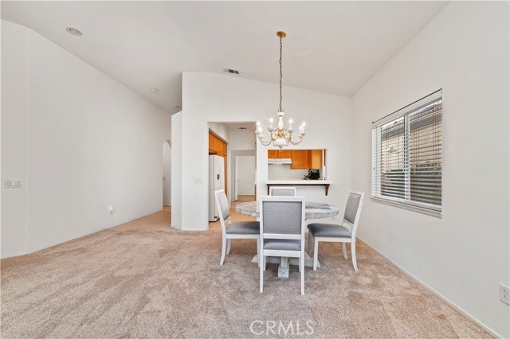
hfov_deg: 96.8
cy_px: 170
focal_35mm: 16
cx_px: 255
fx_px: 227
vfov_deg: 73.7
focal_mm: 16
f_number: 10
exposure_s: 1/13
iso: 500
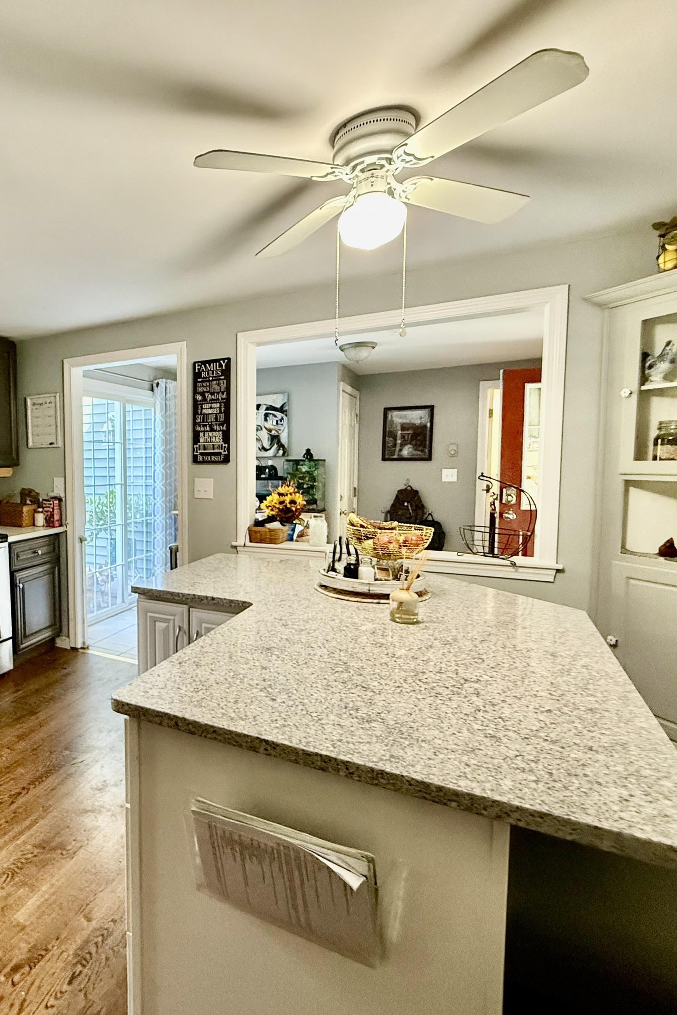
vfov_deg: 84.0
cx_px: 117
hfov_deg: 56.5
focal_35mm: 20
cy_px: 506
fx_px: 564
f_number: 2.2
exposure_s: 1/60
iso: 640
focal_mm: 2.22
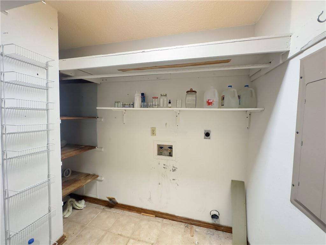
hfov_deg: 102.1
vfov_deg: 85.7
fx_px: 132
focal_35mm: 14
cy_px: 122
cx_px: 163
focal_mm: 2.22
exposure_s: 1/60
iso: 800
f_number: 2.2
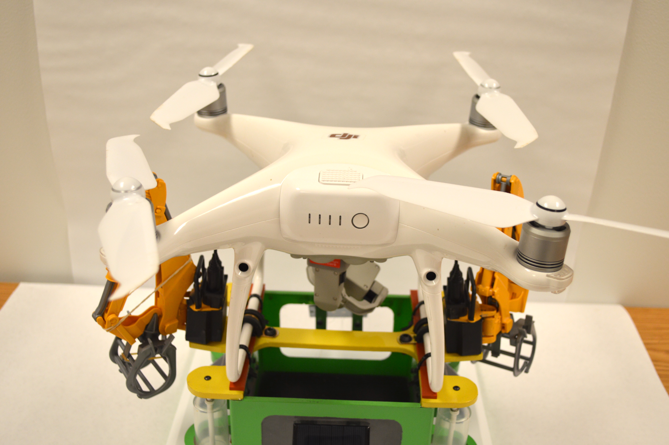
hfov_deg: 49.6
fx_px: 724
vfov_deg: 34.1
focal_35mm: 39
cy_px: 222
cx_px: 334
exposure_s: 1/80
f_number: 4.5
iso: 400
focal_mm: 26
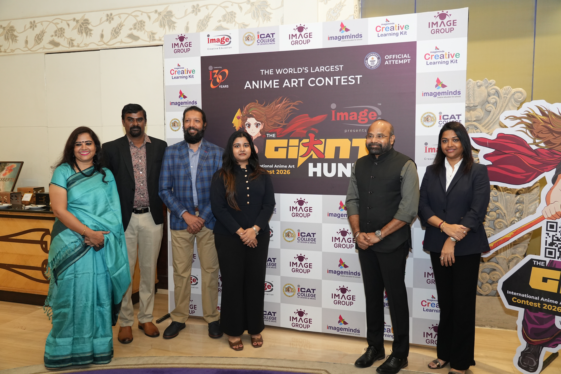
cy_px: 187
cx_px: 280
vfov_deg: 43.6
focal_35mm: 30
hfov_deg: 61.9
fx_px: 467
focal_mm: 30
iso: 2000
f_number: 4
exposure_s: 1/200
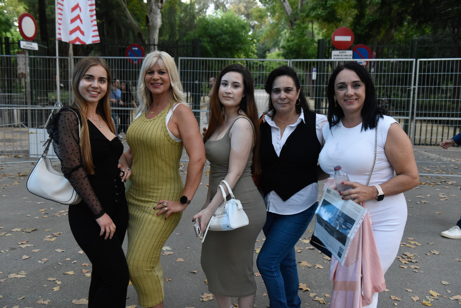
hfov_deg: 55.8
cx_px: 230
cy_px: 154
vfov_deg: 38.9
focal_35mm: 34
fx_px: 436
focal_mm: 34
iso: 3200
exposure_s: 1/160
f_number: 4
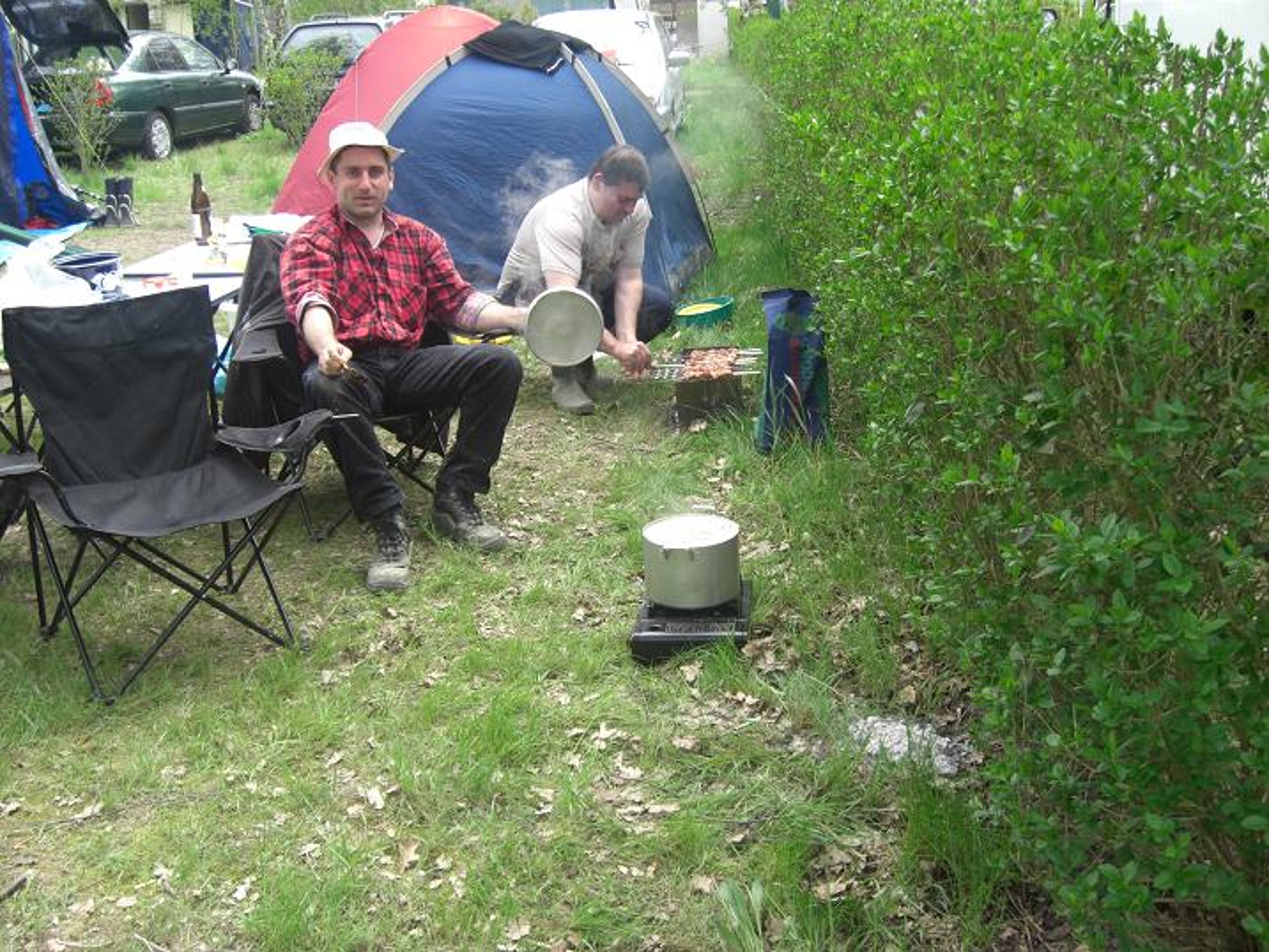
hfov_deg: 49.0
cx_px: 634
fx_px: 1393
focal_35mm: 38
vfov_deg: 37.7
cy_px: 476
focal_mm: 7.9
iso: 80
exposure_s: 1/200
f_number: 2.8
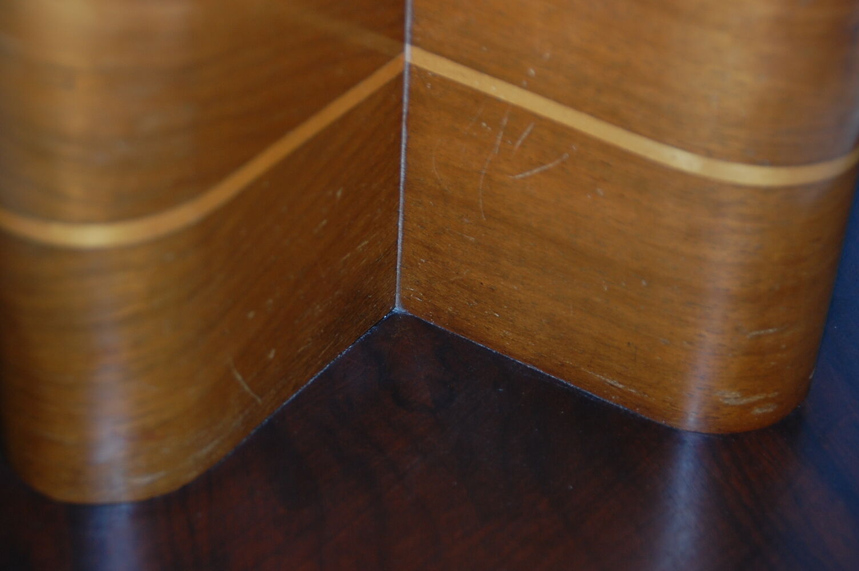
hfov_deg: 22.6
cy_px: 286
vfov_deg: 15.2
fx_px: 2146
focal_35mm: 90
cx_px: 430
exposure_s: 1/60
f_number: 5
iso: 400
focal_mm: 60
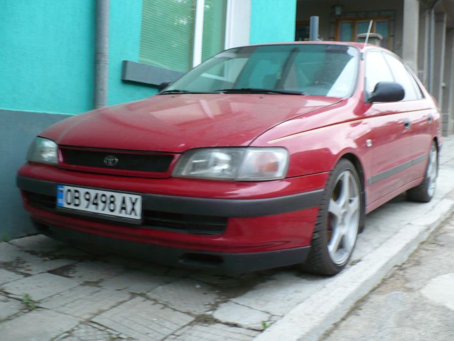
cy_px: 163
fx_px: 525
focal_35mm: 40
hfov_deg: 46.8
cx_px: 235
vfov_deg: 36.0
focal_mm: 6.1
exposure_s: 1/8
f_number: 2.8
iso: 200
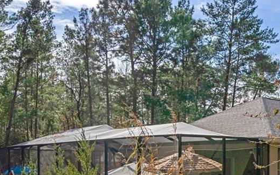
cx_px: 228
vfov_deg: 23.4
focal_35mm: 53
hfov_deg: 36.7
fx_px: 404
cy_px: 174
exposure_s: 1/640
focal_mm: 17
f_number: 8
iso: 400
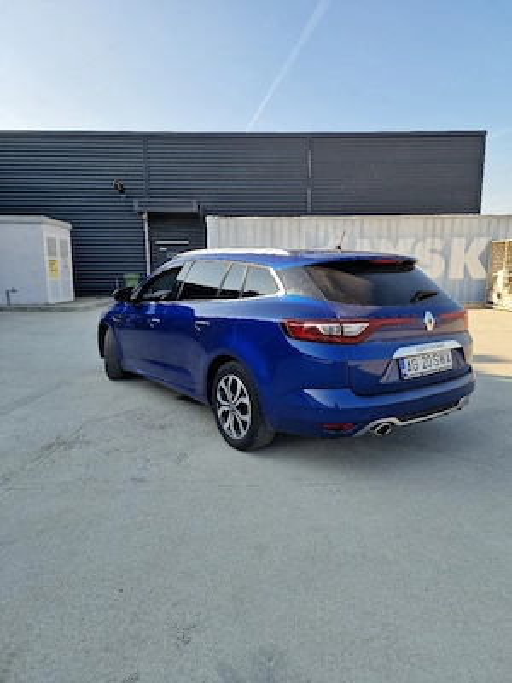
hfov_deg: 58.9
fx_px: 454
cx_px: 256
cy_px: 342
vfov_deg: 73.9
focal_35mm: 23
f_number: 1.8
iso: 50
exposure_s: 1/500
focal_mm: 6.4
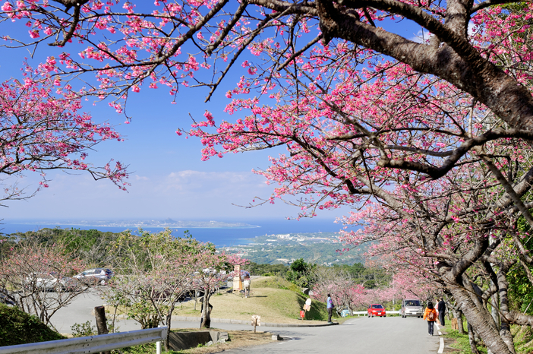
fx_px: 621
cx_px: 266
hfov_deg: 46.5
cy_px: 177
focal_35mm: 42
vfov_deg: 31.8
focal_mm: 28
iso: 200
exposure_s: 1/160
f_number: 6.3
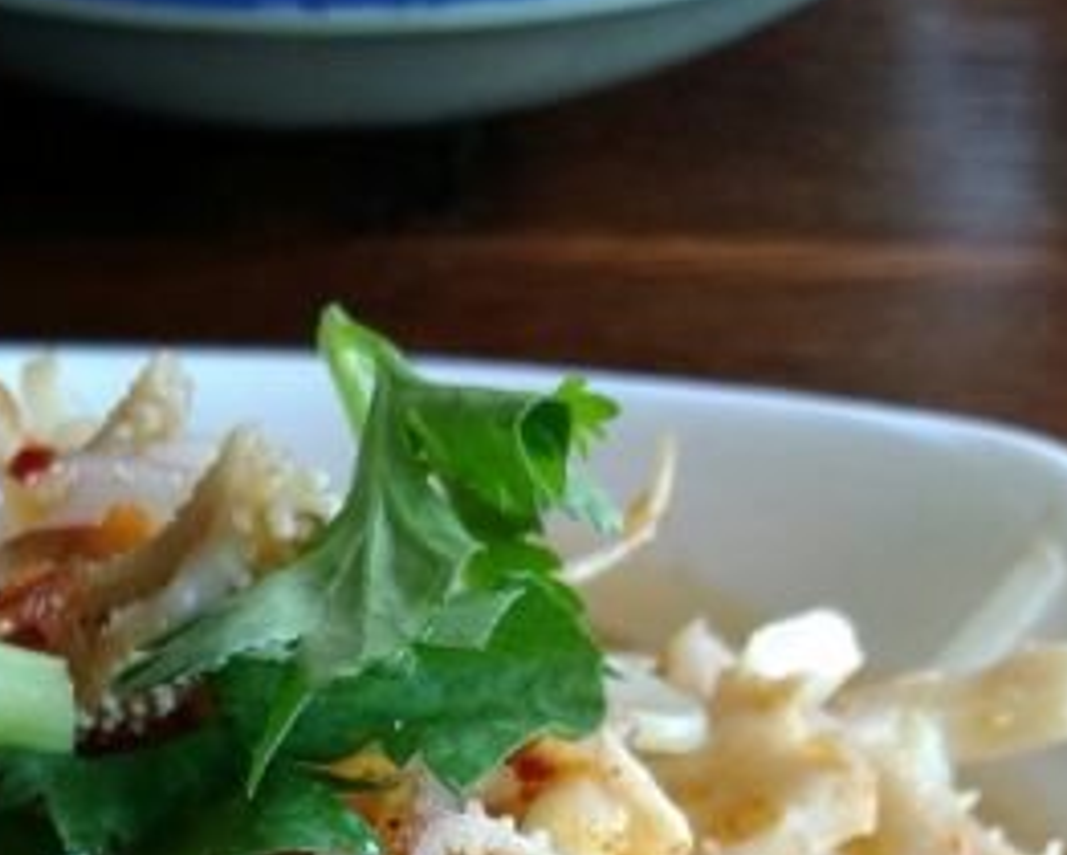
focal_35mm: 73
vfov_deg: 18.2
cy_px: 1360
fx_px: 2307
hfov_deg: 25.4
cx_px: 161
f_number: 2
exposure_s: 1/33
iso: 252
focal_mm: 3.79
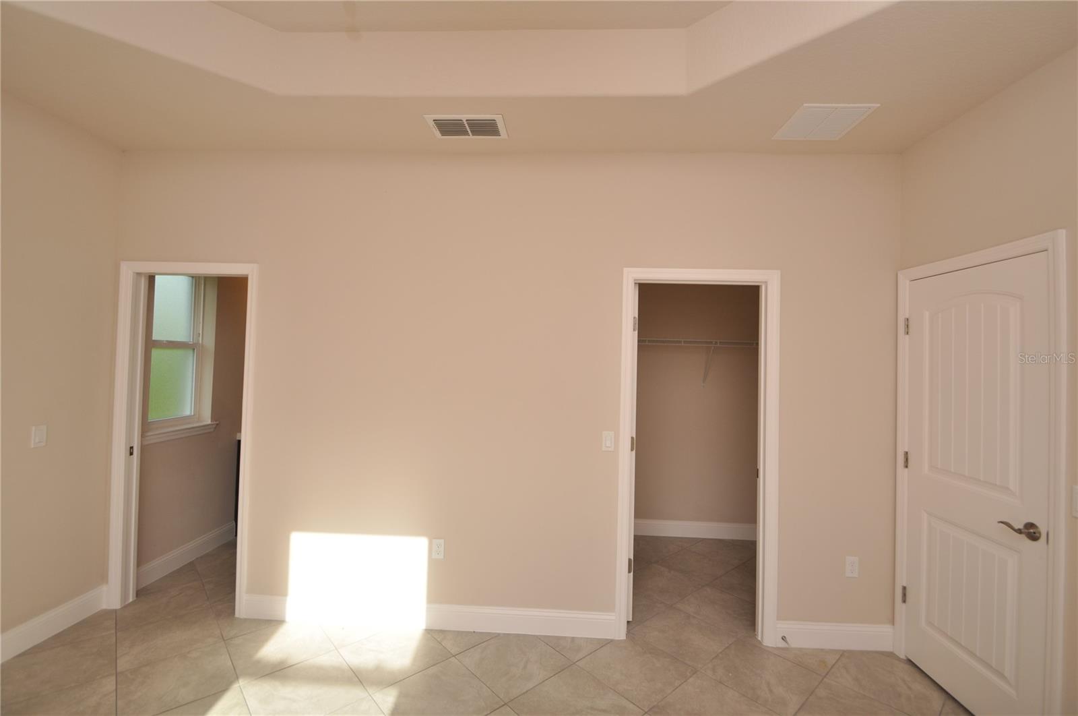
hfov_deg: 100.5
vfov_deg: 77.2
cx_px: 539
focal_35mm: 15
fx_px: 449
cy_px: 358
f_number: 8
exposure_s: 1/200
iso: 200
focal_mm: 10
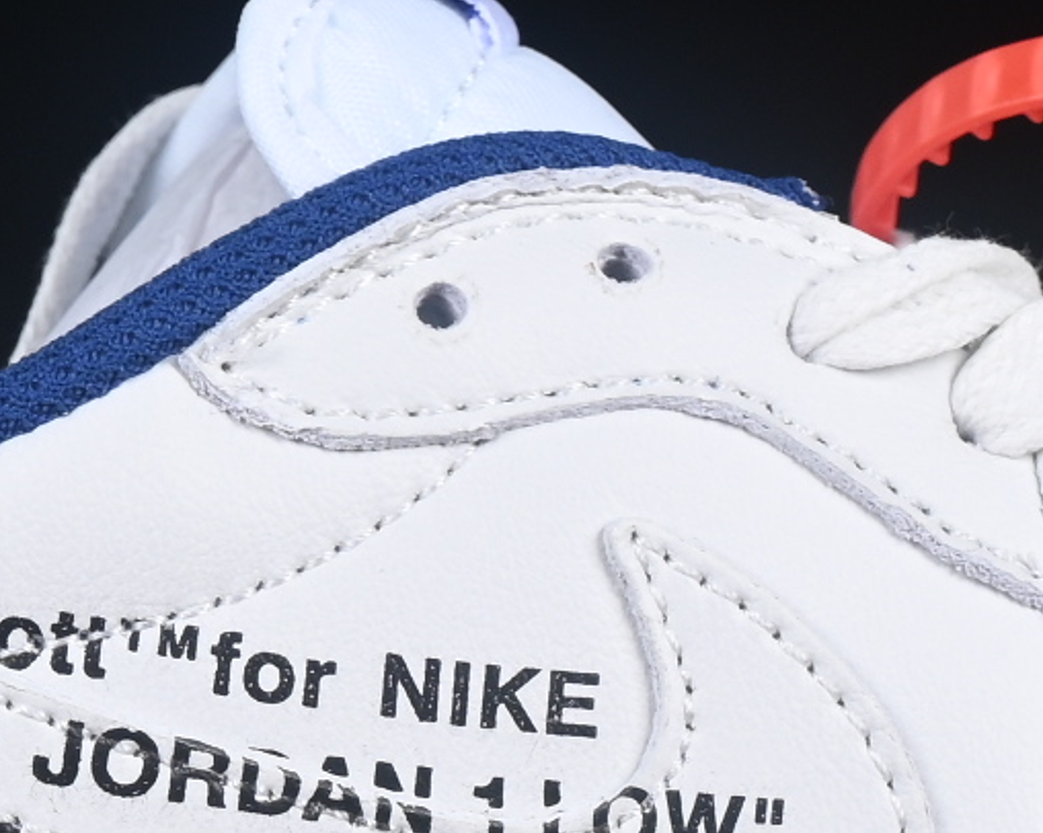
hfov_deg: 5.0
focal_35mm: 386
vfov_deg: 4.0
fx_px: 11911
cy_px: 390
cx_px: 764
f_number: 8
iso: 160
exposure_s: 1/100
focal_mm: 50
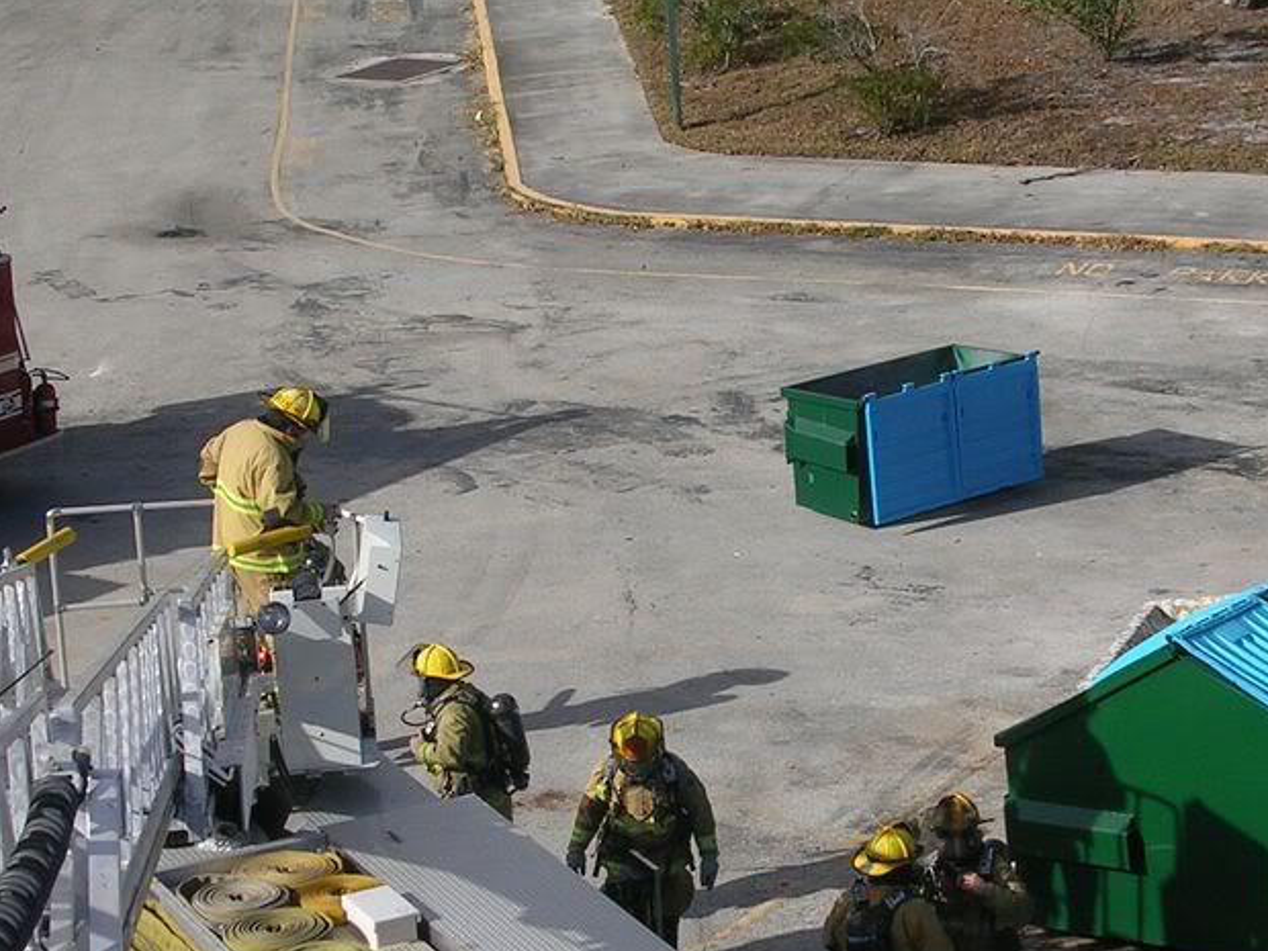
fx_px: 4359
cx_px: 718
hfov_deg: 16.5
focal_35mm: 119
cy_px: 677
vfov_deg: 12.4
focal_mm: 10.9
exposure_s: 1/1000
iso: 50
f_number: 3.7
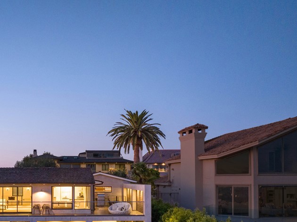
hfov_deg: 45.9
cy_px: 173
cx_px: 68
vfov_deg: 35.7
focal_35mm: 39
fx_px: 334
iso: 870
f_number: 2.8
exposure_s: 1/10
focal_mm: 12.29
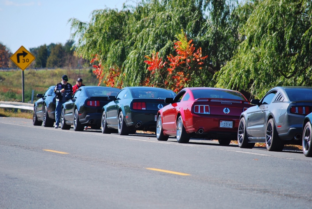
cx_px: 156
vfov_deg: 5.1
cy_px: 104
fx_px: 2343
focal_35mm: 270
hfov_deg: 7.6
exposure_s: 1/500
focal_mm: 180
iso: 220
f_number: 5.6
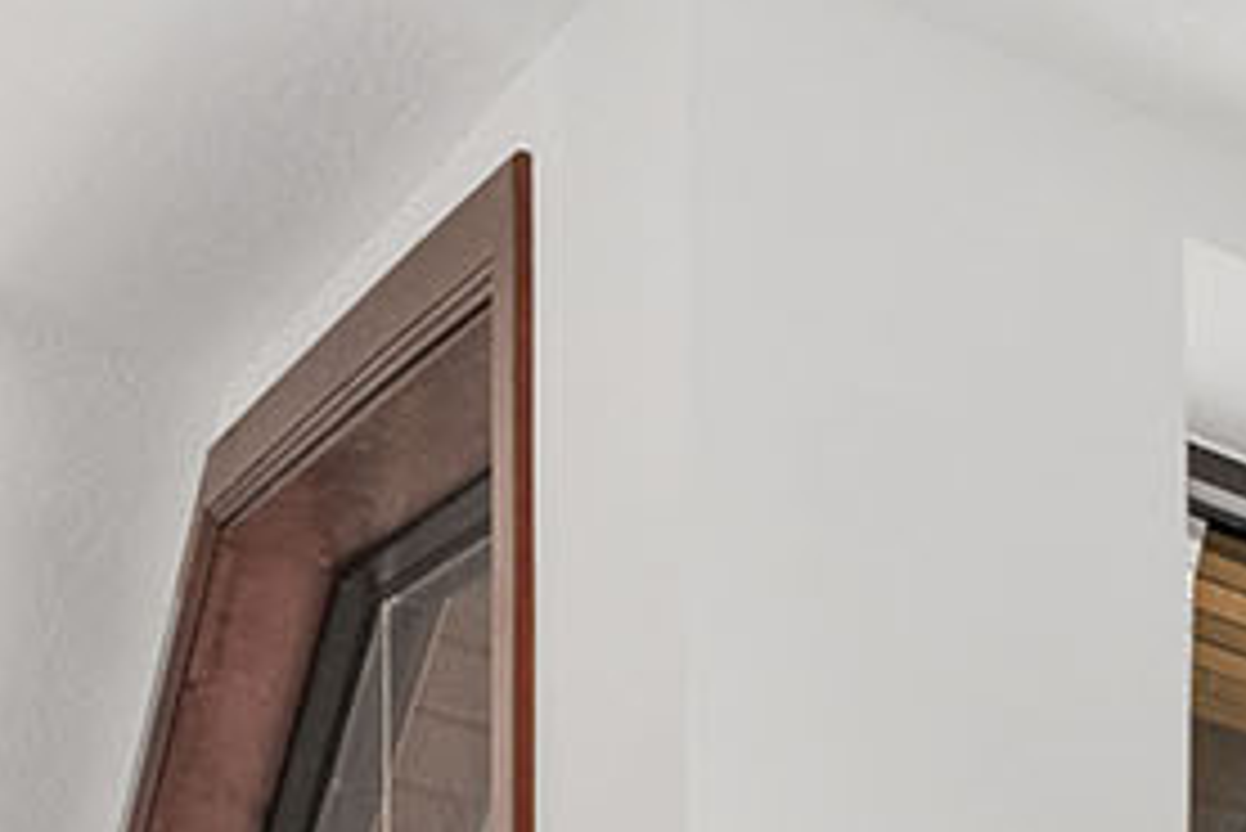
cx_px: 2425
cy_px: 2649
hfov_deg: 15.8
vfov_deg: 9.6
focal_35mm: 104
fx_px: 3601
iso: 320
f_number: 7.1
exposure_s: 1/50
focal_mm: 16
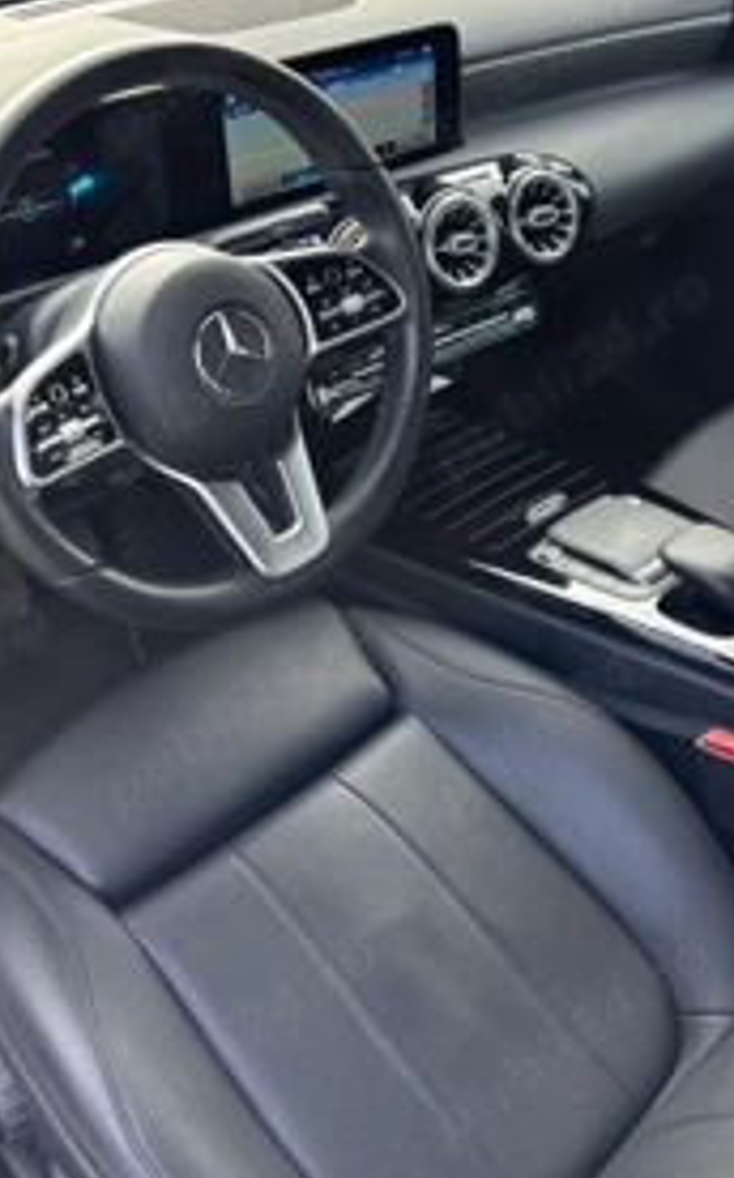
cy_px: 427
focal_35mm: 40
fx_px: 1283
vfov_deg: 48.7
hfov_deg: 31.9
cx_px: 324
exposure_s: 1/166
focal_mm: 5.96
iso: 40
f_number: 1.6
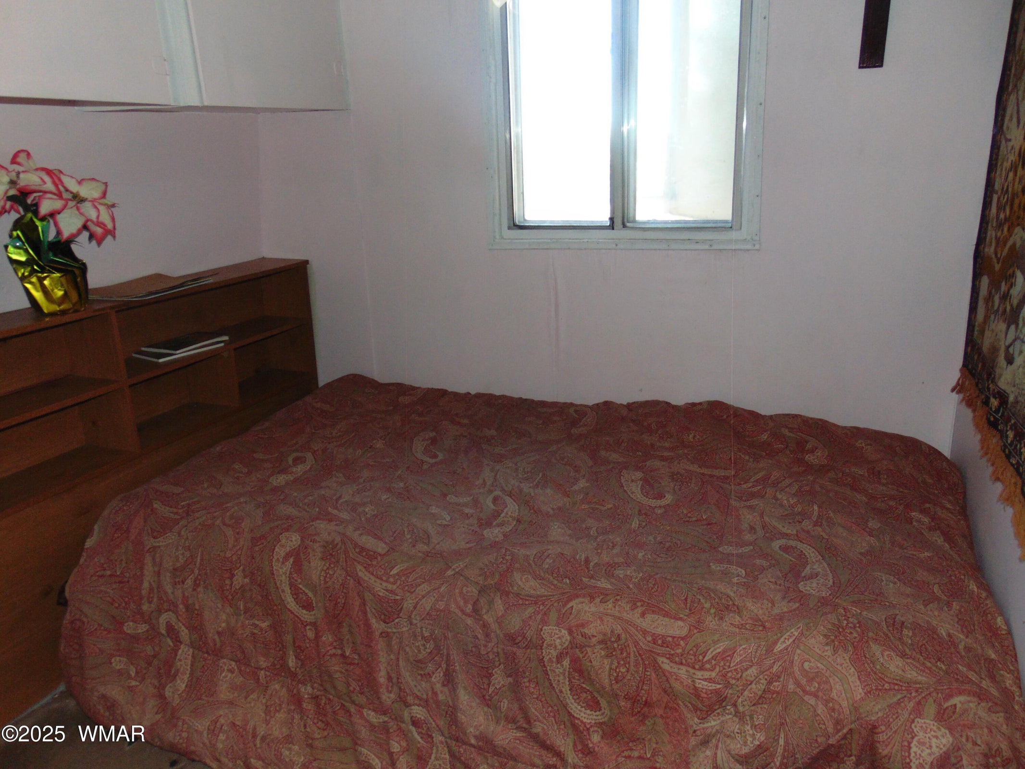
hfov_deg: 69.4
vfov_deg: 54.9
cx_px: 512
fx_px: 740
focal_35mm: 25
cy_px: 384
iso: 200
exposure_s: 1/30
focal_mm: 4.5
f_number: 3
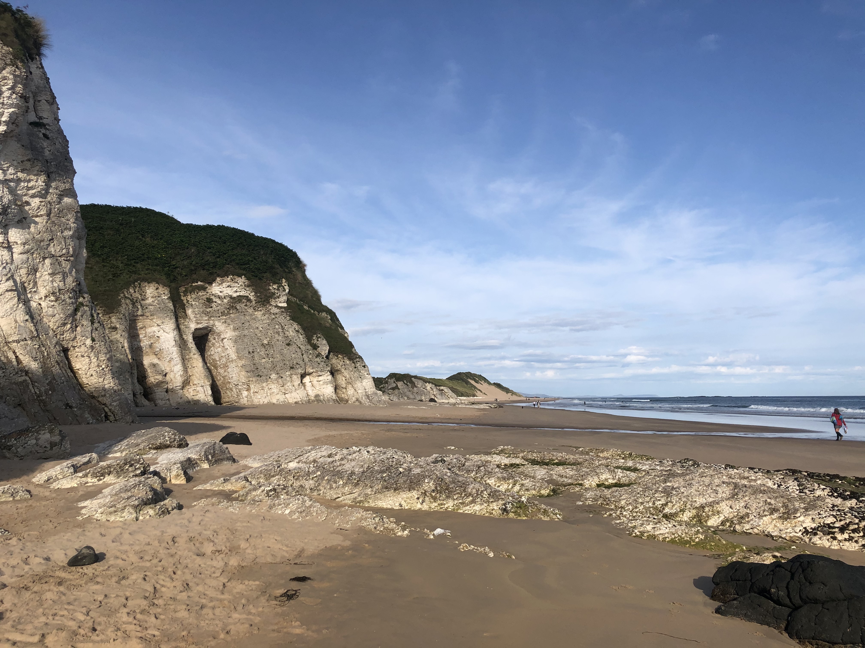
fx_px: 700
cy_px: 324
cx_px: 432
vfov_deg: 49.7
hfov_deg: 63.4
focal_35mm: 28
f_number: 1.8
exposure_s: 1/2525
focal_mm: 4
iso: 20
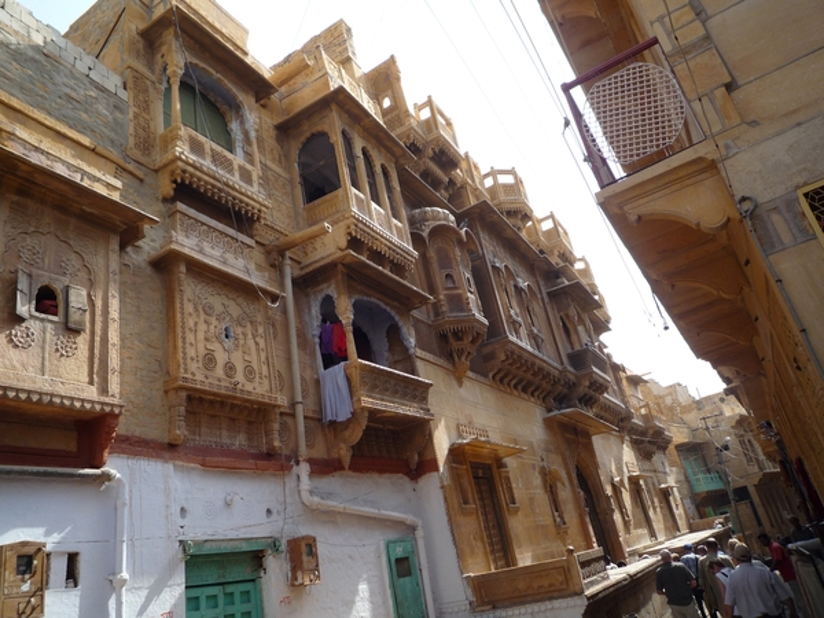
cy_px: 309
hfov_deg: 69.4
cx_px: 412
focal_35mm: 25
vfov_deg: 54.9
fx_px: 595
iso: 100
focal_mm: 4.4
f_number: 3.2
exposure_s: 1/500
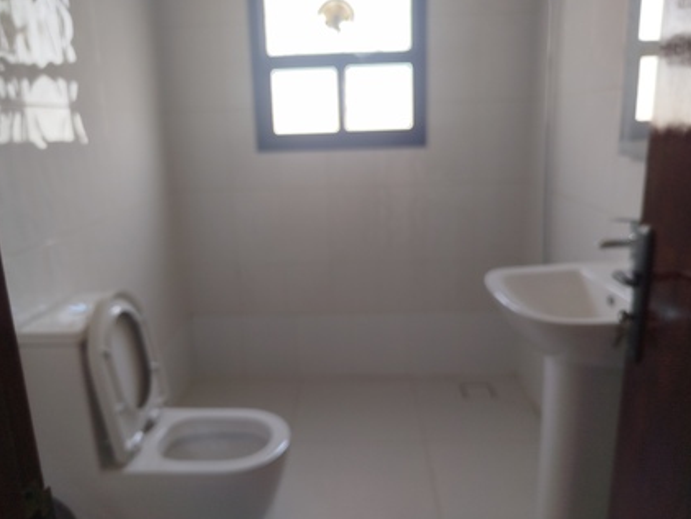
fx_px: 519
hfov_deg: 67.3
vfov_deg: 53.1
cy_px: 264
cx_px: 338
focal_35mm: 26
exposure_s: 1/100
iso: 80
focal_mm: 5.31
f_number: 1.7
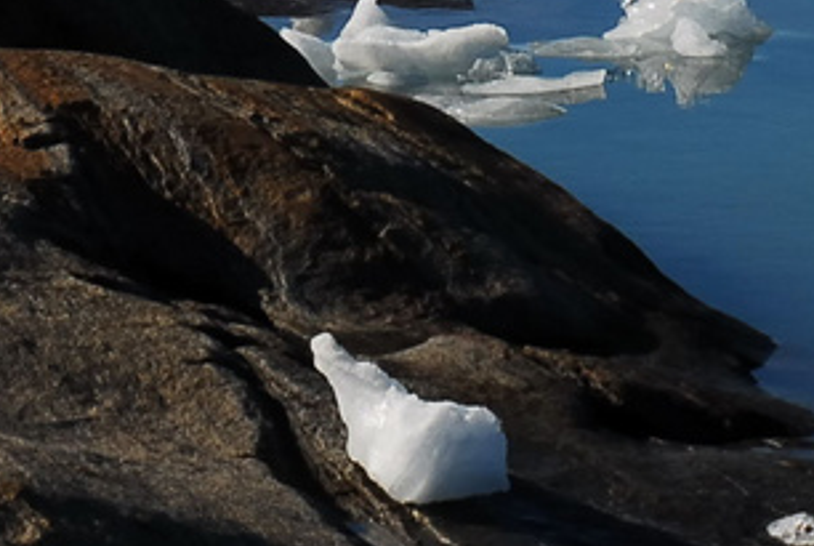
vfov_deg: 3.7
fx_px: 8242
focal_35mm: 364
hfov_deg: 5.7
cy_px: -605
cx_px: 595
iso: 100
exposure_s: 1/350
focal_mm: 46
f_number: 10
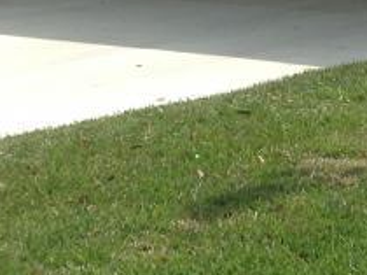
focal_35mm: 171
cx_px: 377
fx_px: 1811
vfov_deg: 8.7
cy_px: 66
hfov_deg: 11.4
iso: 50
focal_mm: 4.28
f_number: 2.4
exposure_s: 1/1681
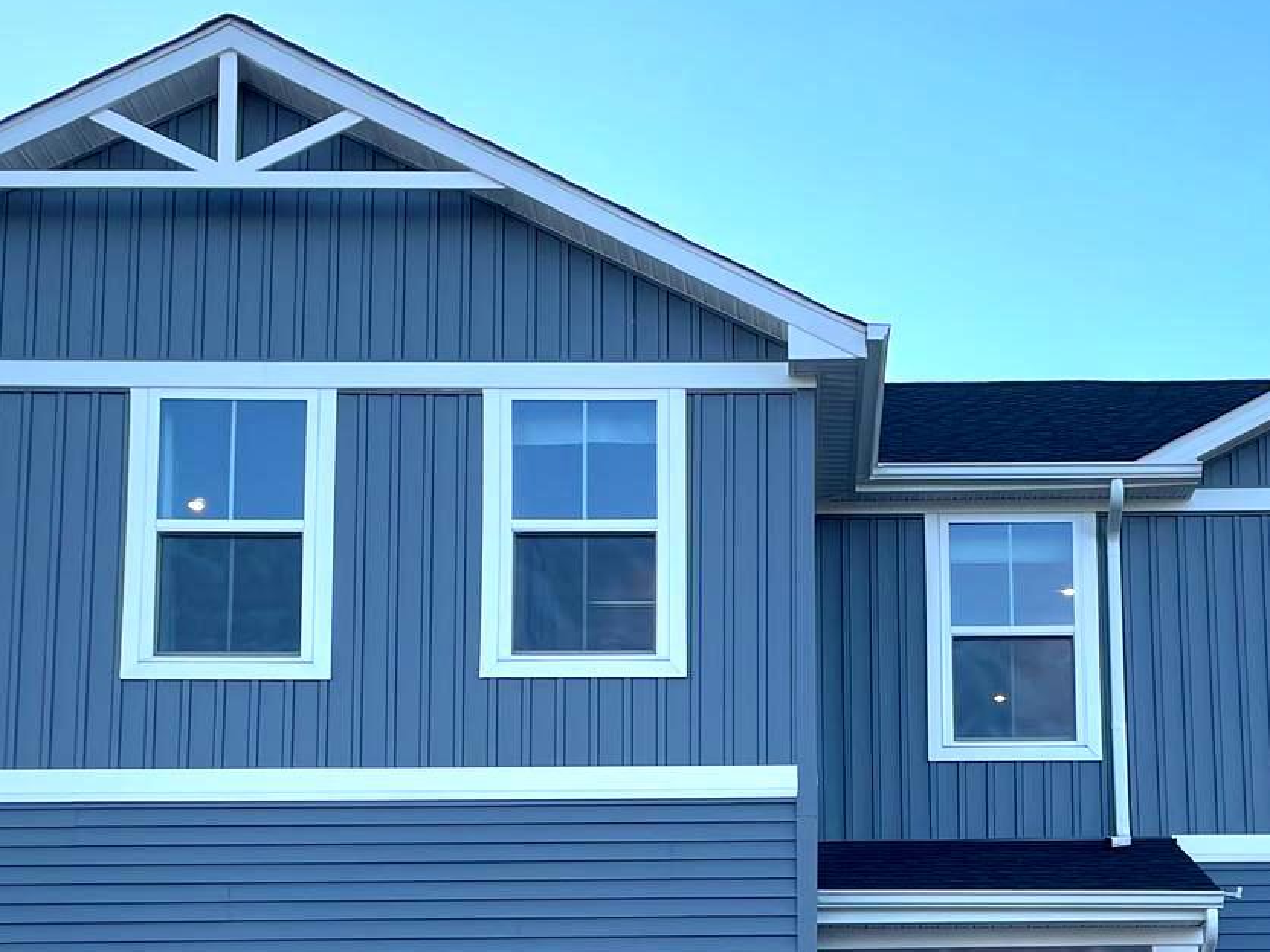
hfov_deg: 30.1
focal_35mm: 64
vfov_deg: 22.2
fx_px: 2348
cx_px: 829
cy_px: 912
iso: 32
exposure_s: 1/711
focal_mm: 4.2
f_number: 1.6
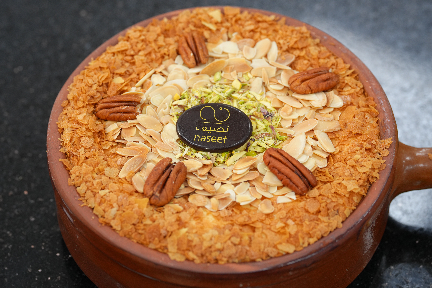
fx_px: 1440
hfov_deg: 17.1
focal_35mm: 120
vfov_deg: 11.4
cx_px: 216
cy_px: 144
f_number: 5
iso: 640
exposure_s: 1/60
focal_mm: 120
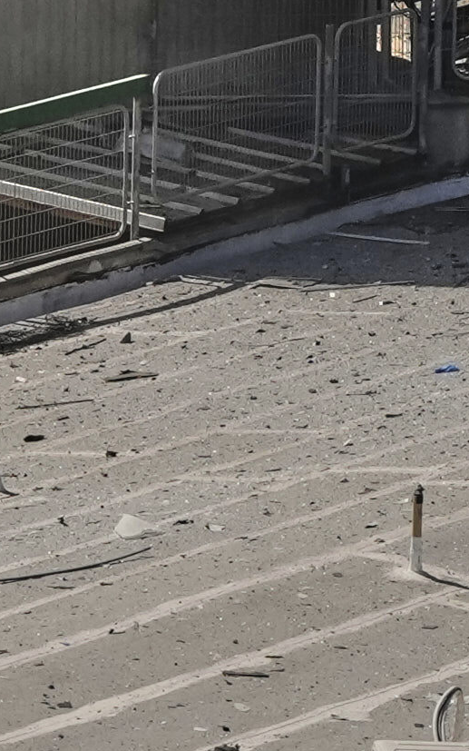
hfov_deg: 2.5
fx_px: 10449
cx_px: 1990
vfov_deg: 4.0
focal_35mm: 511
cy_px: -969
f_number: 7.1
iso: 500
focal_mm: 48
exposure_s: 1/2000
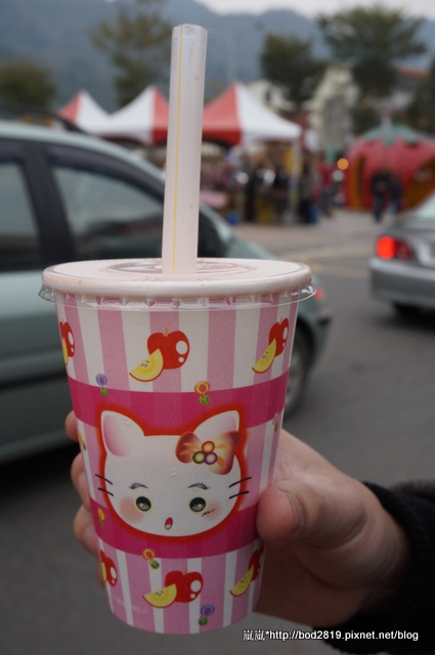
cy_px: 328
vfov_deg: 45.0
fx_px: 791
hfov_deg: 30.8
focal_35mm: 44
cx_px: 218
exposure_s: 1/100
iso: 200
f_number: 9
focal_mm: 29
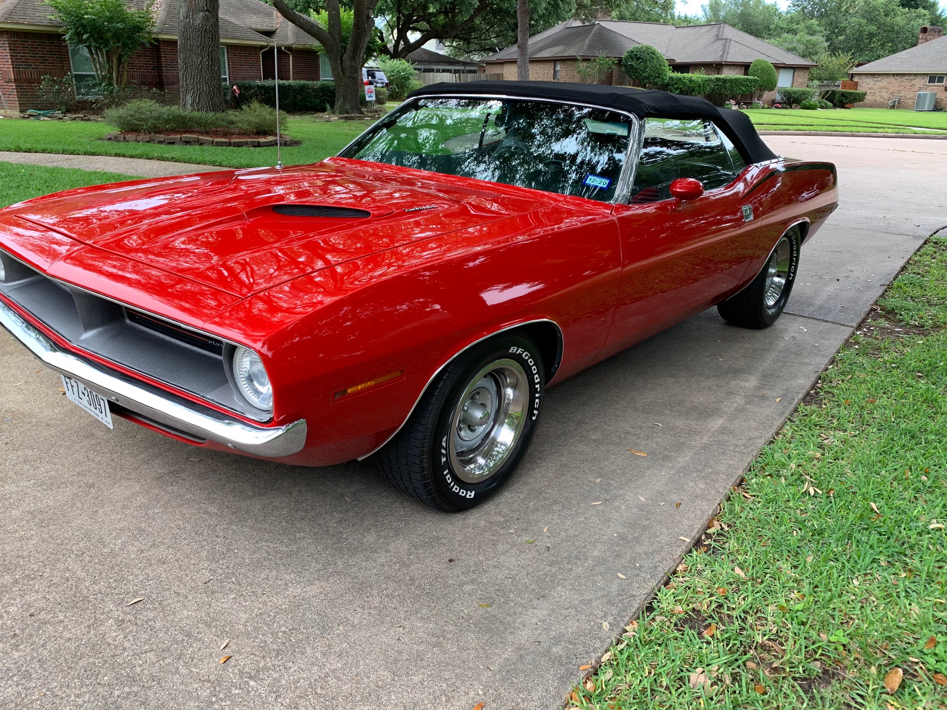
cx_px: 477
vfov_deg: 51.4
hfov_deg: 65.3
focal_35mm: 27
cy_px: 345
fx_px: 739
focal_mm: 4.25
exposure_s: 1/131
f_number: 1.8
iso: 25
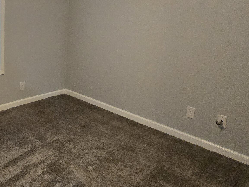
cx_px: 51
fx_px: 245
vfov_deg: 40.7
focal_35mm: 34
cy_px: 50
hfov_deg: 50.7
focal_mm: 2.2
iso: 640
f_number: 2.2
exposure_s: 1/60
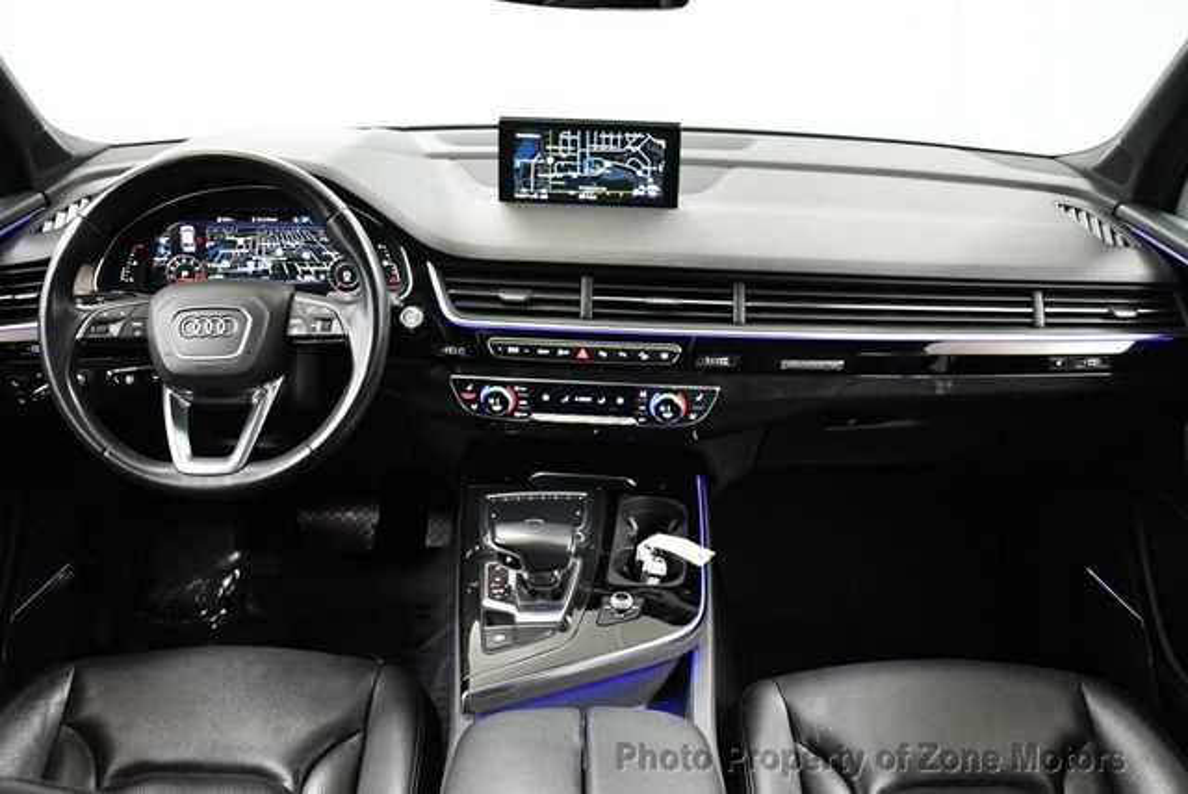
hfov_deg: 53.1
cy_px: 397
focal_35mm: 36
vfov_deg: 36.9
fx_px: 1189
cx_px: 594
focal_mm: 18
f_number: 3.5
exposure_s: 1/60
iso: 3600
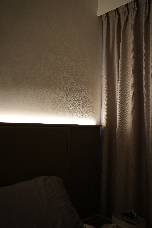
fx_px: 222
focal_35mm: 35
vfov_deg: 54.4
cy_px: 114
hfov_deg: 37.9
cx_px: 76
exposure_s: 1/40
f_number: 2.2
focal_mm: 35
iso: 250
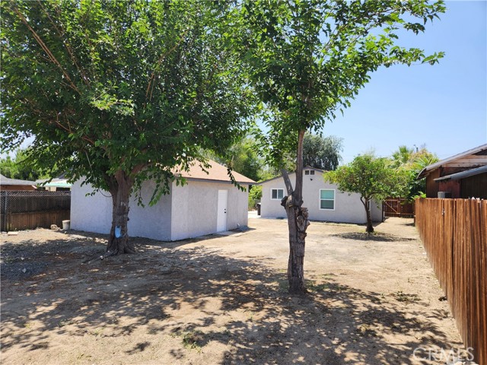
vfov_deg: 58.9
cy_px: 182
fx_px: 324
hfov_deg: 73.9
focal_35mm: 23
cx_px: 244
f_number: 1.8
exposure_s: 1/829
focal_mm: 5.4
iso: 20
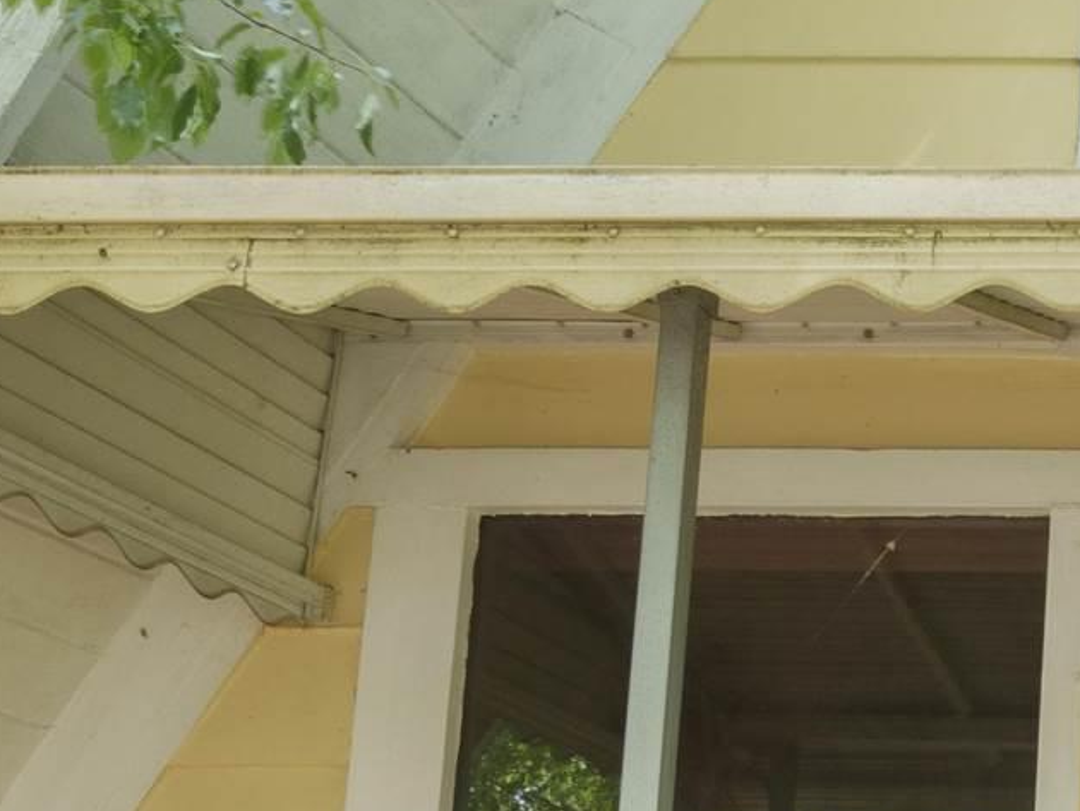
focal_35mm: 77
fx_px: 2414
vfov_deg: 18.5
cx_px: 1771
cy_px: 856
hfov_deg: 20.3
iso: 400
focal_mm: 11
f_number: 9
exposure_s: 1/60
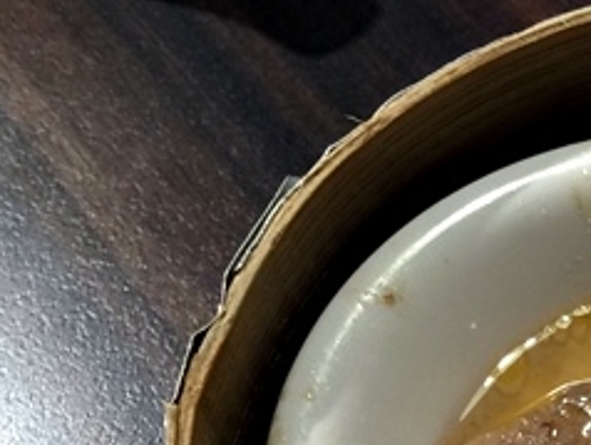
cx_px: 760
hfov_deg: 21.4
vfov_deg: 16.6
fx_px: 1418
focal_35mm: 83
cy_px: 608
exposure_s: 1/15
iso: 40
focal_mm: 4.15
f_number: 2.2
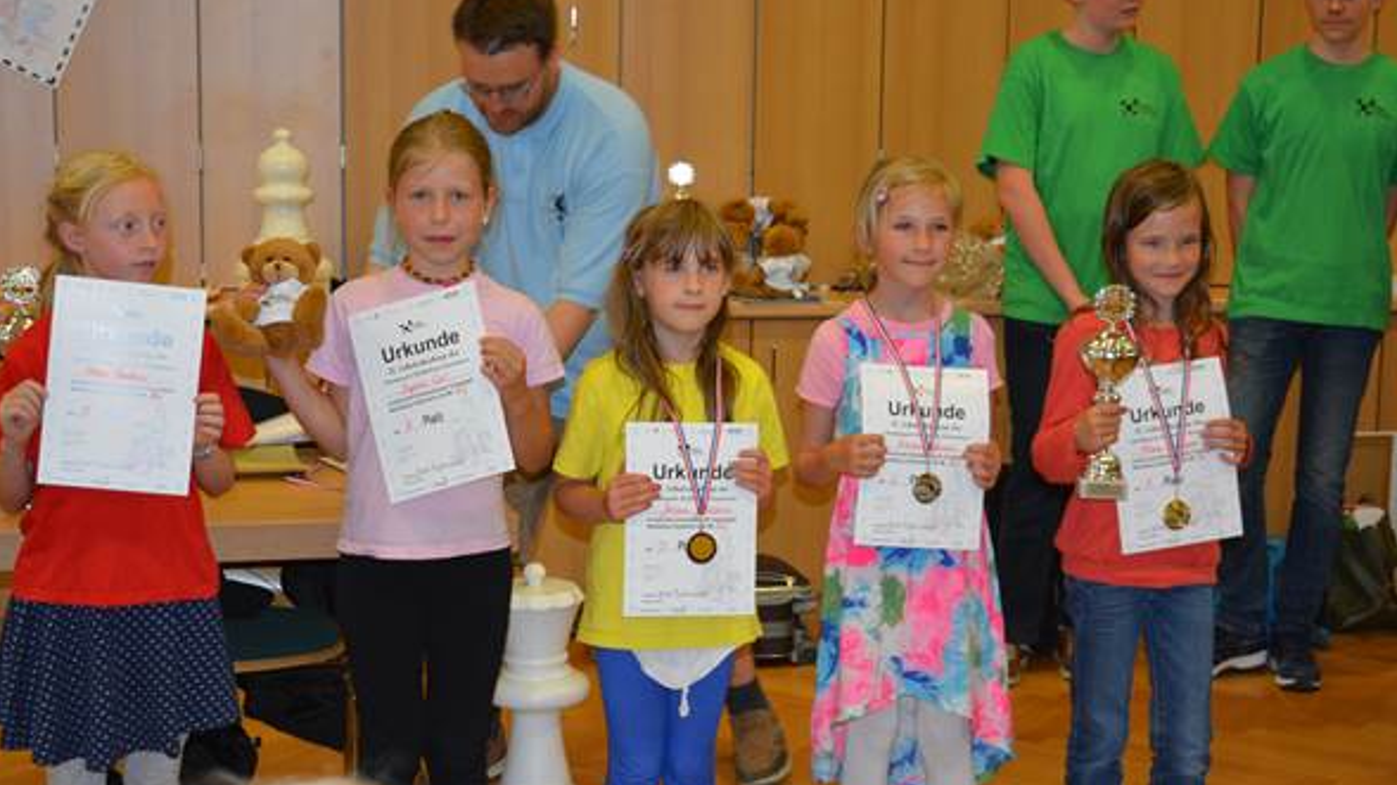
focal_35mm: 64
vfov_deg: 18.8
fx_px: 2370
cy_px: 453
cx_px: 707
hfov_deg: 32.8
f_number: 5
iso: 1100
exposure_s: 1/60
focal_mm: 40
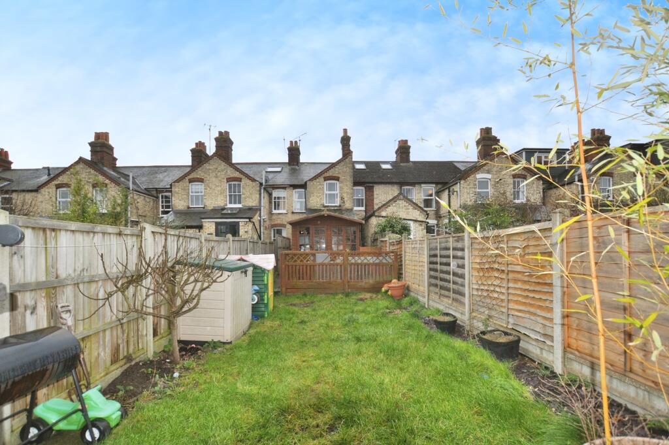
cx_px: 334
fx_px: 306
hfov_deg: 95.0
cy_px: 222
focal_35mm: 16
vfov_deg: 72.0
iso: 400
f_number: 4.5
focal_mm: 11
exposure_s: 1/160
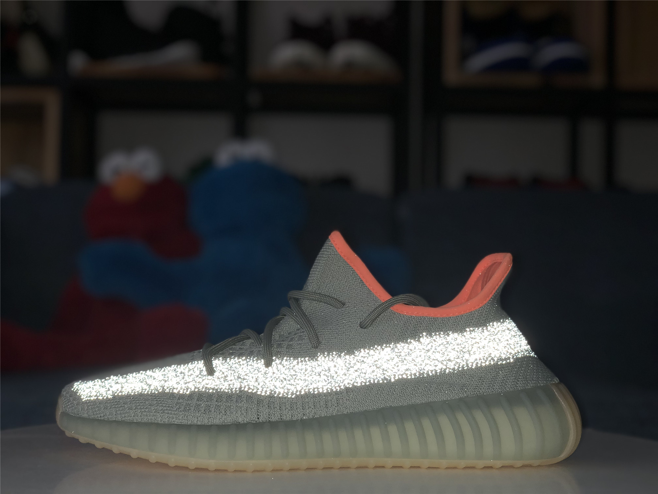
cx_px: 329
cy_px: 247
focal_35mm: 52
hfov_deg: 36.8
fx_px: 988
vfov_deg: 28.0
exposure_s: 1/45
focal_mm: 6
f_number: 2.4
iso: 16
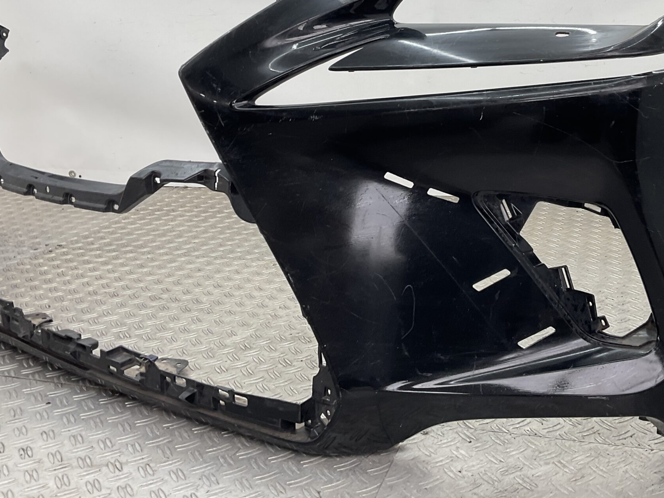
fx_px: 844
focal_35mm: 44
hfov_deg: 42.7
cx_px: 401
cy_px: 133
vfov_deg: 32.3
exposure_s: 1/120
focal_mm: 3
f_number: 1.8
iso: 25
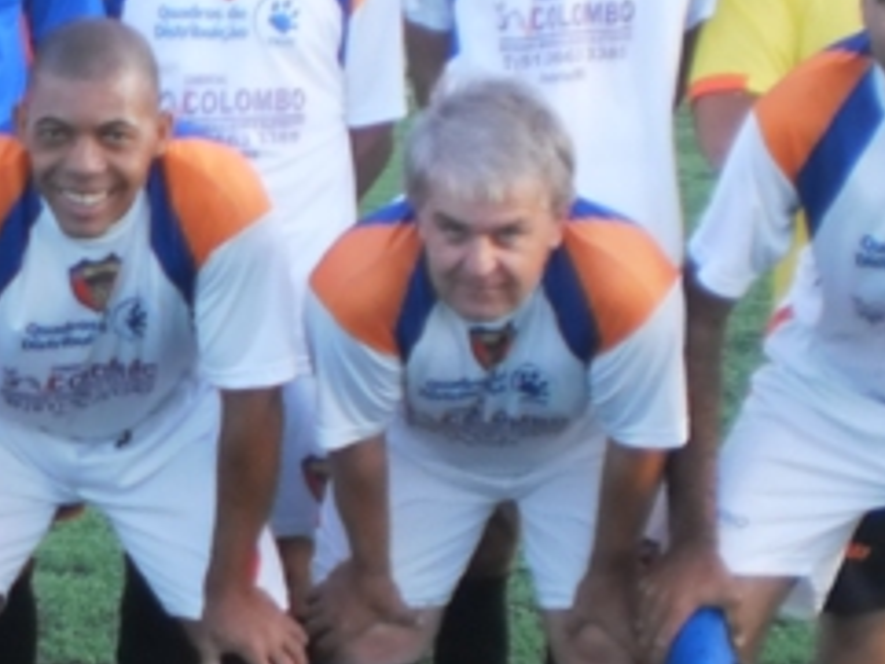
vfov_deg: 9.7
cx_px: -121
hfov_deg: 12.6
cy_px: 279
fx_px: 3914
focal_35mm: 153
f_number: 3.1
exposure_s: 1/80
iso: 100
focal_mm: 6.3
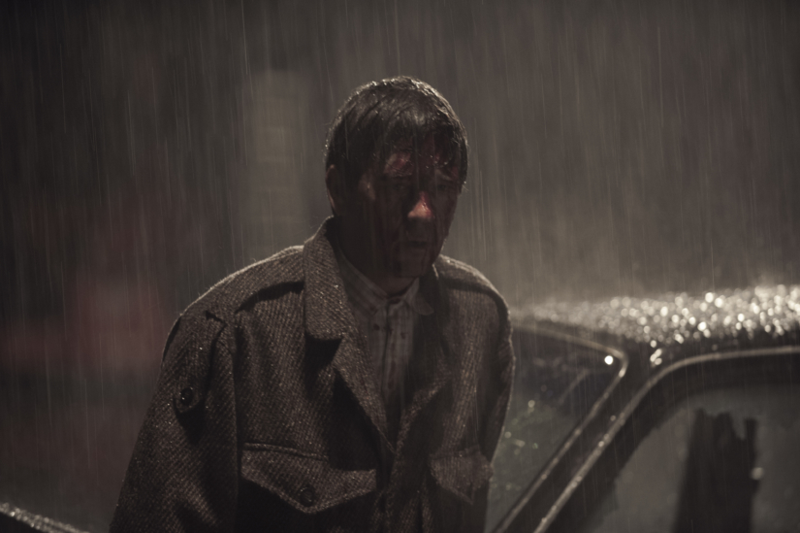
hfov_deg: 12.8
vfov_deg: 8.6
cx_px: 400
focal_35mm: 160
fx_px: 3553
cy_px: 266
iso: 3200
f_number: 2.8
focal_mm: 160
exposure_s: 1/60
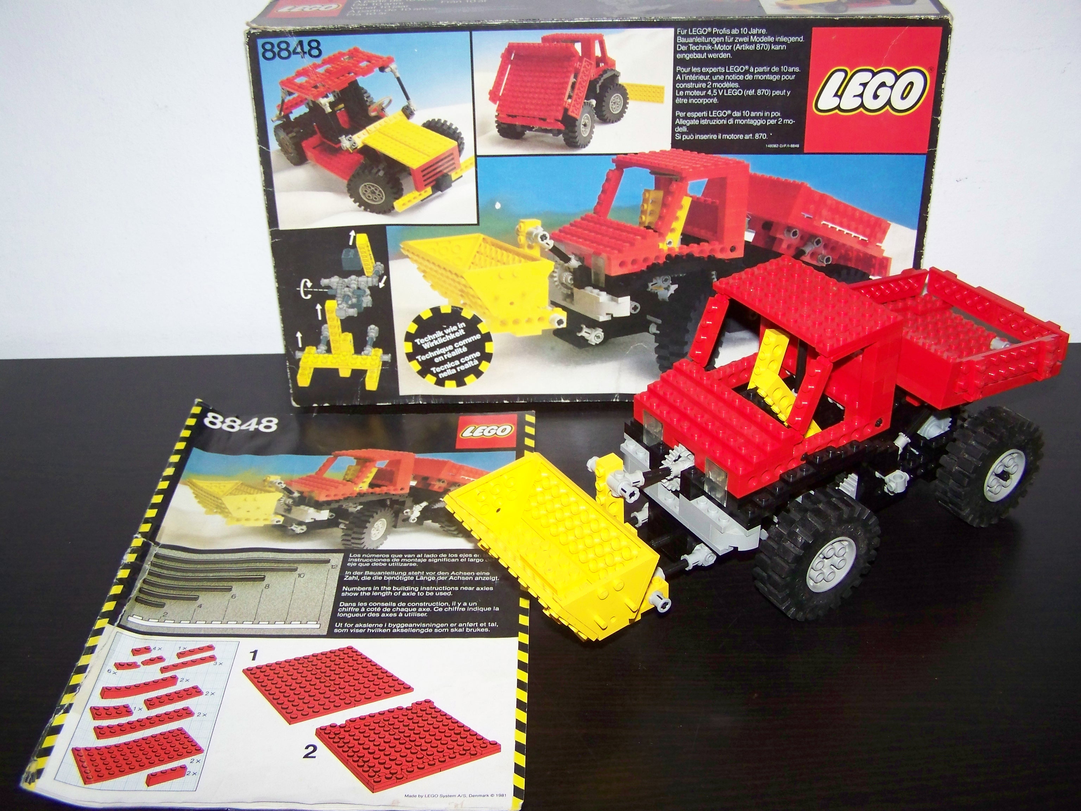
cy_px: 406
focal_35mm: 38
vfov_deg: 37.7
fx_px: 1187
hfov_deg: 49.0
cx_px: 540
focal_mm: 6.3
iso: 200
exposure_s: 1/30
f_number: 2.8
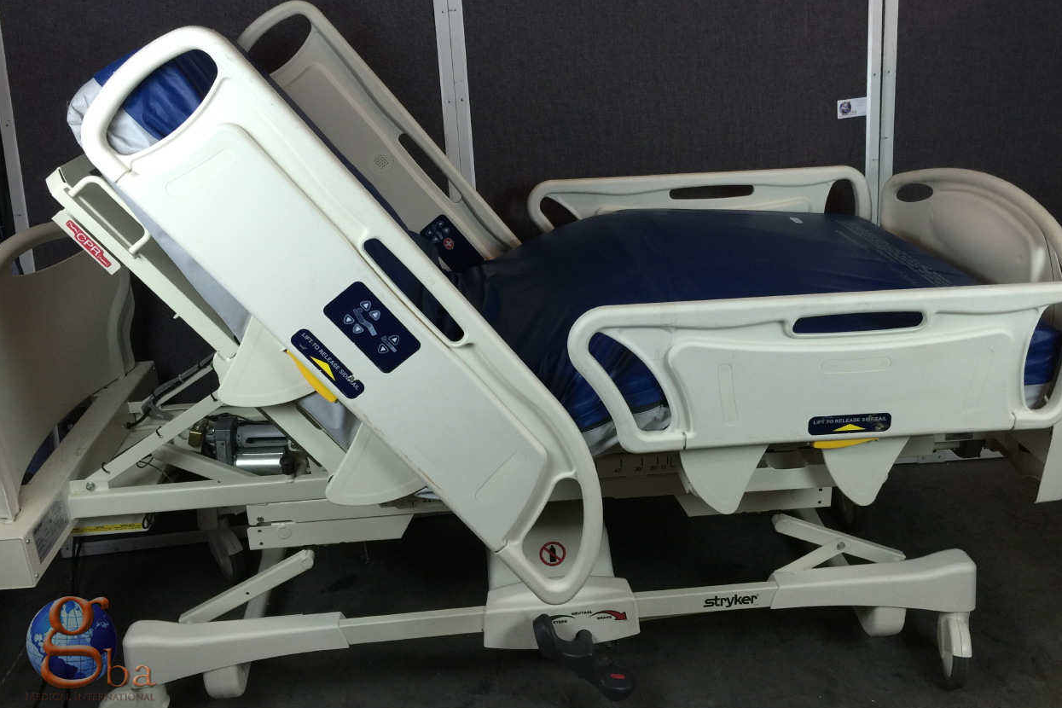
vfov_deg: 42.3
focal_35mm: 31
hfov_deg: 60.3
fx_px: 914
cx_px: 544
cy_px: 318
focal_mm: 4.15
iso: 40
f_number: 2.2
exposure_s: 1/30
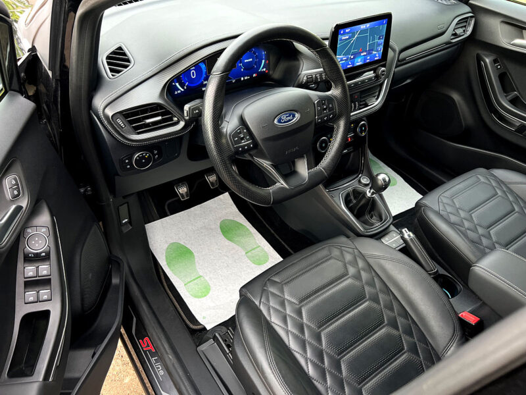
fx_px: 395
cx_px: 263
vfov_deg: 53.1
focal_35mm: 26
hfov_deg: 67.3
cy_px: 198
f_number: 1.5
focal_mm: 5.7
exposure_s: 1/121
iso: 80
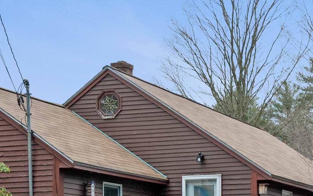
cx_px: 295
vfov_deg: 11.3
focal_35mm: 114
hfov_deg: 17.9
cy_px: 238
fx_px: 973
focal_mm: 24
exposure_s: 1/160
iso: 200
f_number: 7.1
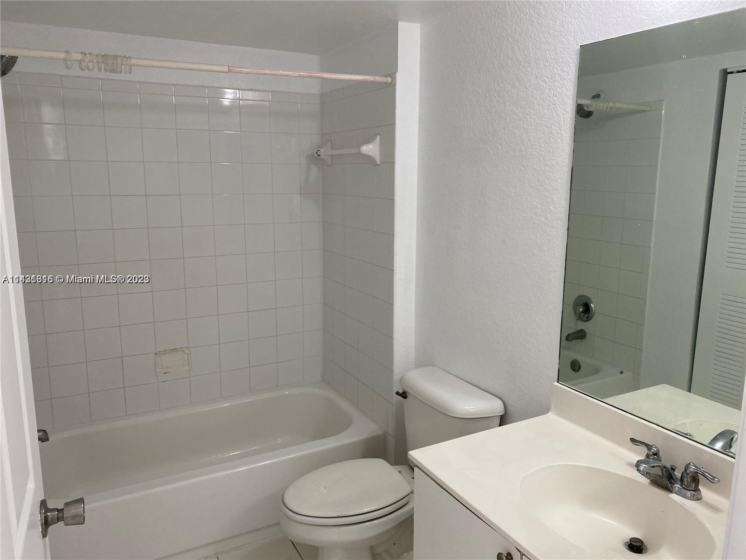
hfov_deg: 67.3
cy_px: 280
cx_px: 373
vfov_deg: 53.1
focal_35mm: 26
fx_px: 560
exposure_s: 1/121
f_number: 1.8
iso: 80
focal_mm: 4.25
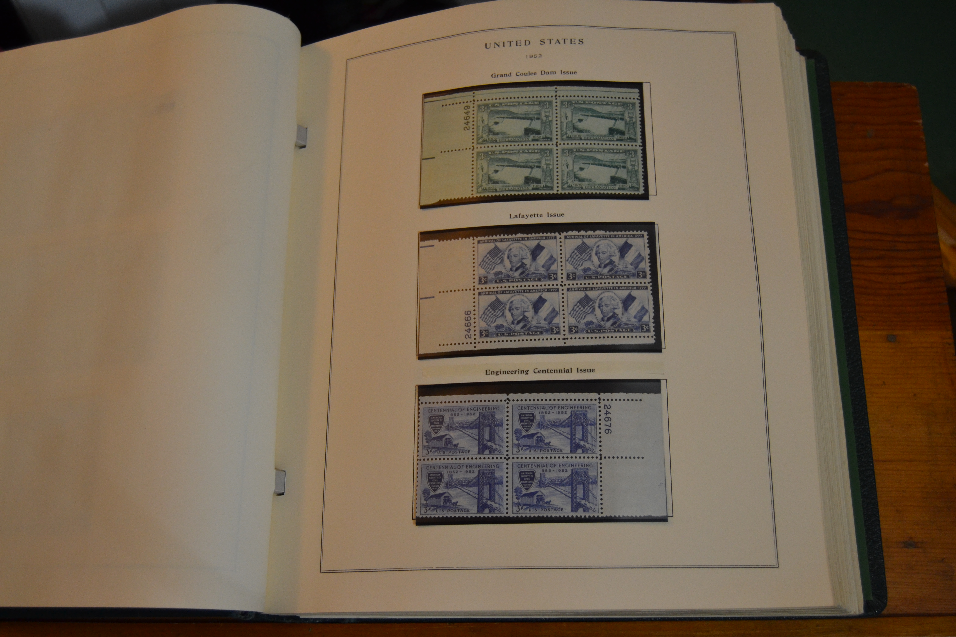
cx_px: 478
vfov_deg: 34.2
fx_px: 1036
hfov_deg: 49.6
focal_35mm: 39
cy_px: 318
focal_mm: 26
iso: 900
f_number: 4
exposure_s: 1/60
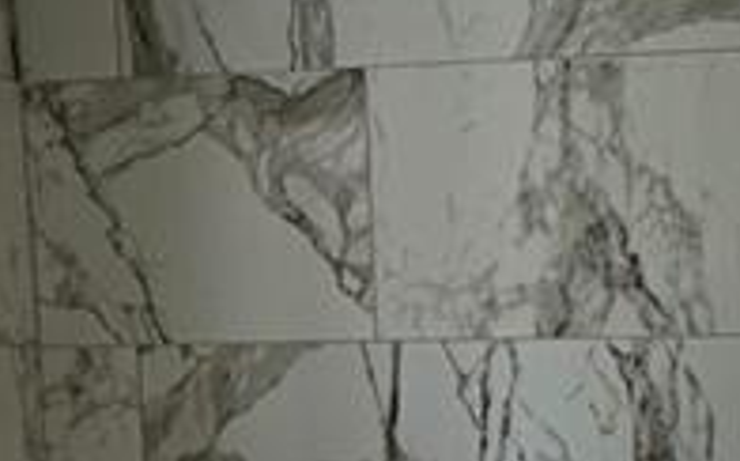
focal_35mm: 91
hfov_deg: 22.2
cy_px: 707
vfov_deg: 13.4
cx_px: 687
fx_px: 1833
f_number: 2.2
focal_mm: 2.22
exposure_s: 1/60
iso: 200
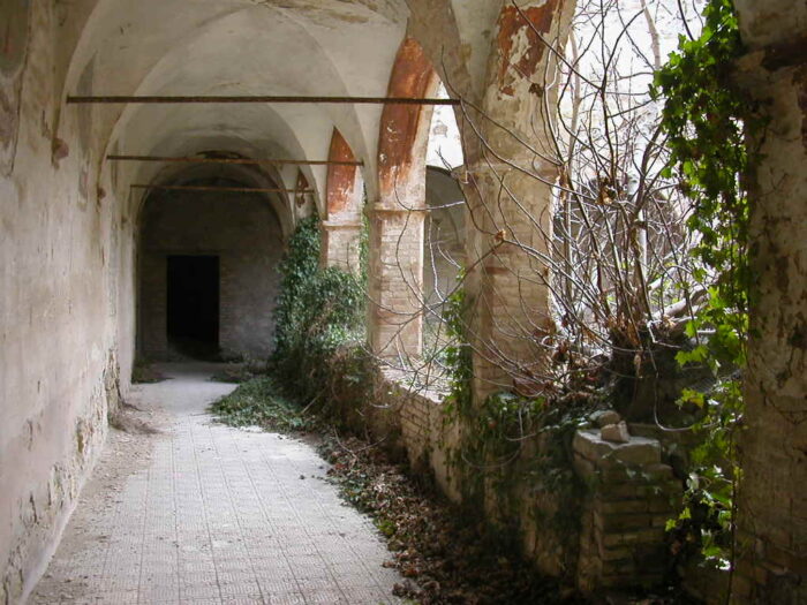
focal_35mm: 37
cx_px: 404
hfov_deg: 50.1
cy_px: 302
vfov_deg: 38.7
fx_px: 863
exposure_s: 1/85.9
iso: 100
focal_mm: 5.6
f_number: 2.7
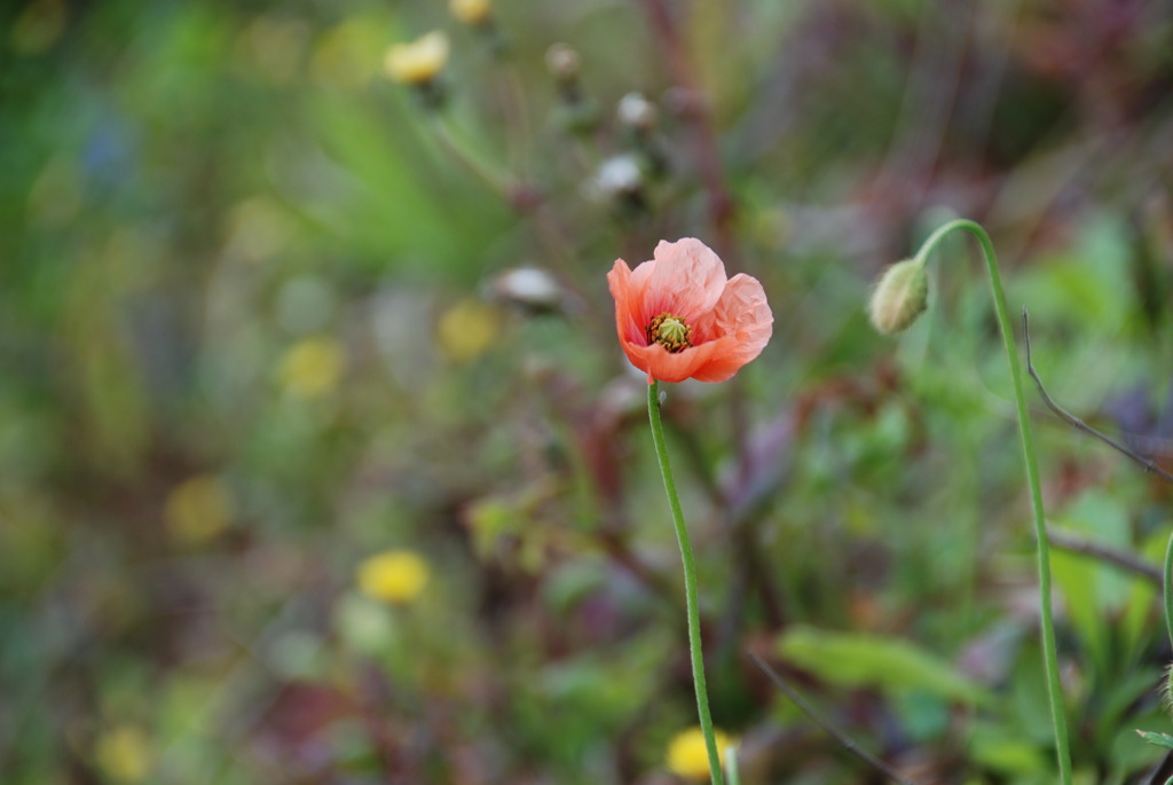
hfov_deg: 6.9
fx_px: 9785
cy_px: 392
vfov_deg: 4.6
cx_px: 586
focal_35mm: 300
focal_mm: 200
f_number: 5.6
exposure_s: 1/80
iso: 100
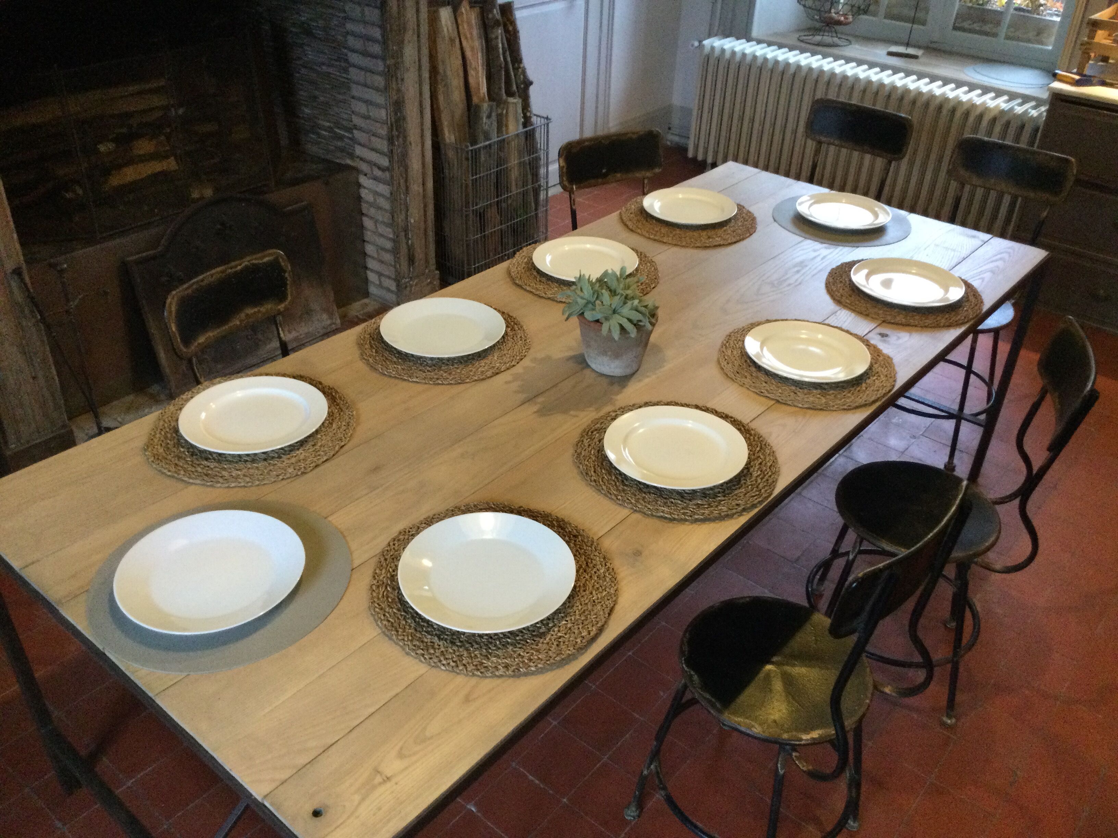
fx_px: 1001
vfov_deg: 45.4
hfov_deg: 58.4
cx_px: 559
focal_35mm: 31
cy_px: 419
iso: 250
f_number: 2.4
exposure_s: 1/33
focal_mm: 3.3
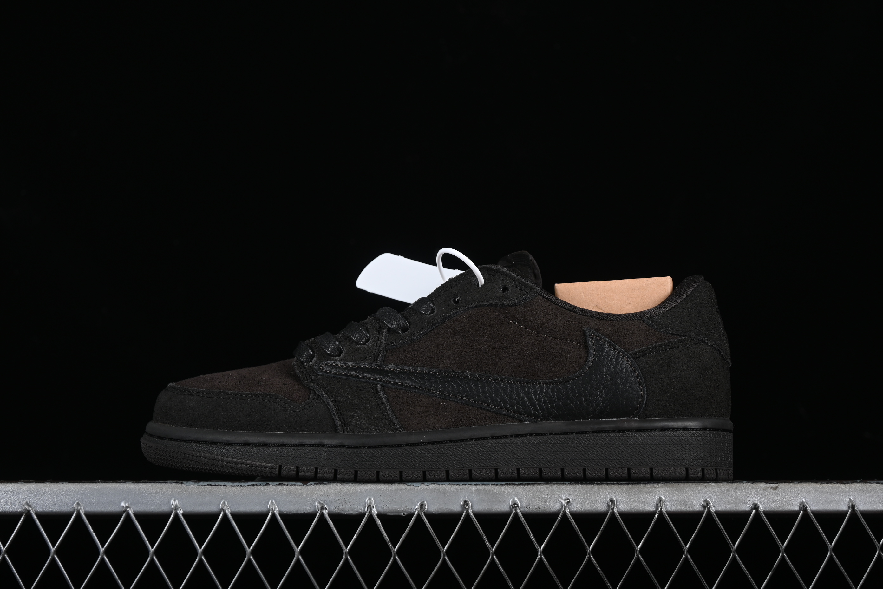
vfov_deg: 18.2
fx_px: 1839
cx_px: 442
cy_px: 294
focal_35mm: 75
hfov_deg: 27.0
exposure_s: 1/200
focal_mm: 50
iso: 160
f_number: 6.3
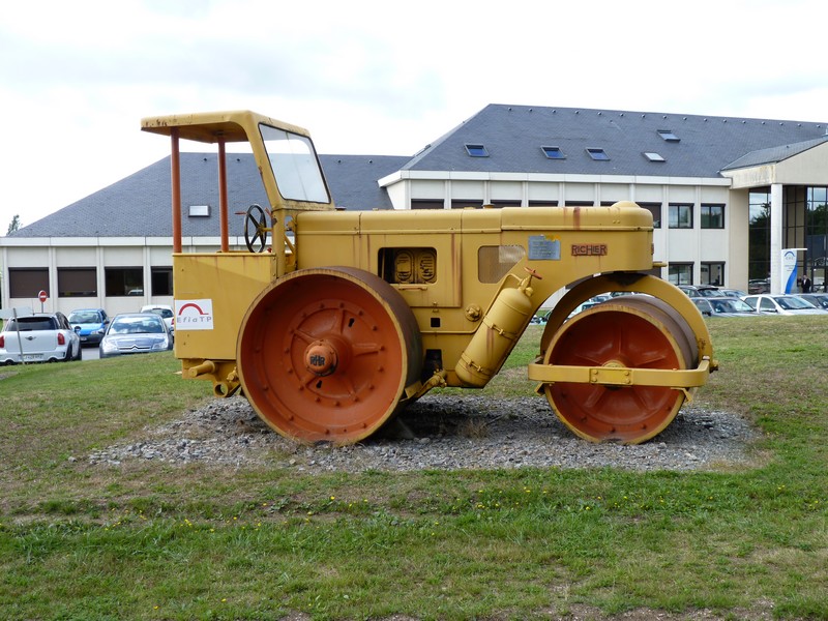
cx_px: 414
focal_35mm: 38
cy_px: 310
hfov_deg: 49.0
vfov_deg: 37.7
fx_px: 909
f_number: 4
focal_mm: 6.8
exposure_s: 1/160
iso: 80
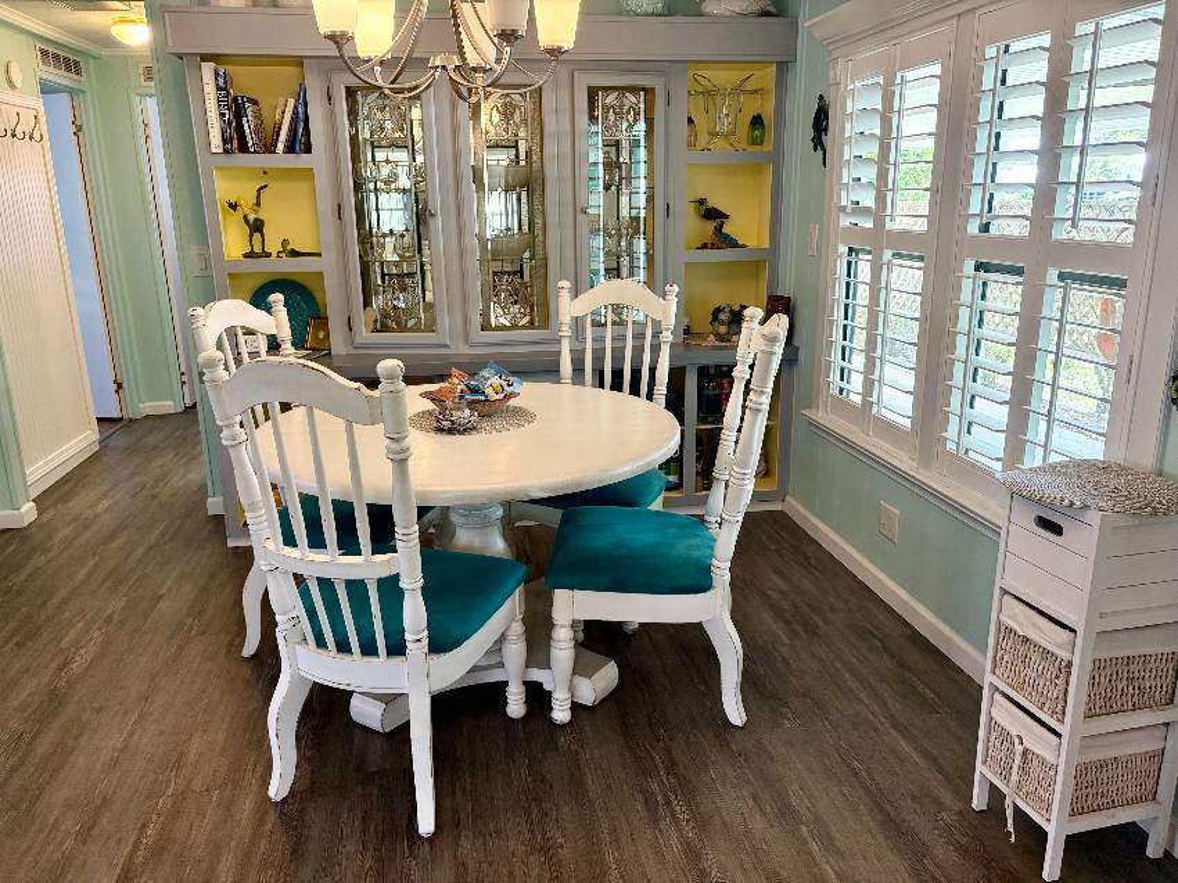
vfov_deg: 53.0
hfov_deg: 67.3
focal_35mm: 26
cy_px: 442
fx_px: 885
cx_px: 589
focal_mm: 5.96
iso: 160
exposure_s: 1/120
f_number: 1.6
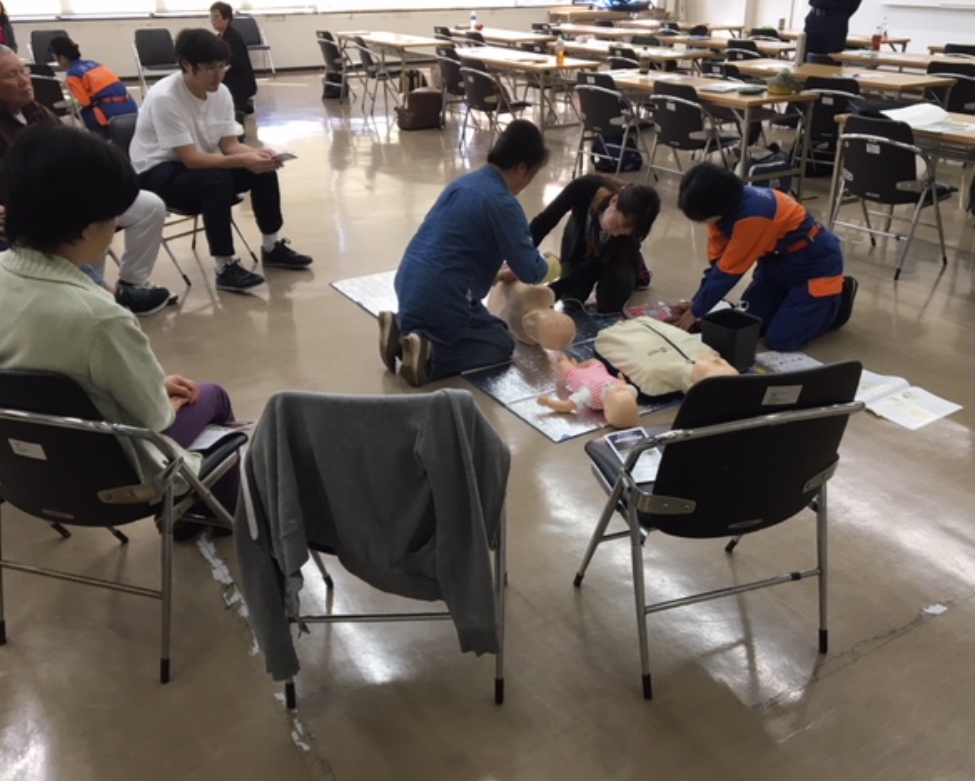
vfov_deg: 47.2
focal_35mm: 31
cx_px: 529
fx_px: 895
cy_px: 389
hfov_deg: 57.1
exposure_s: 1/30
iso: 32
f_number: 2.2
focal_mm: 4.15
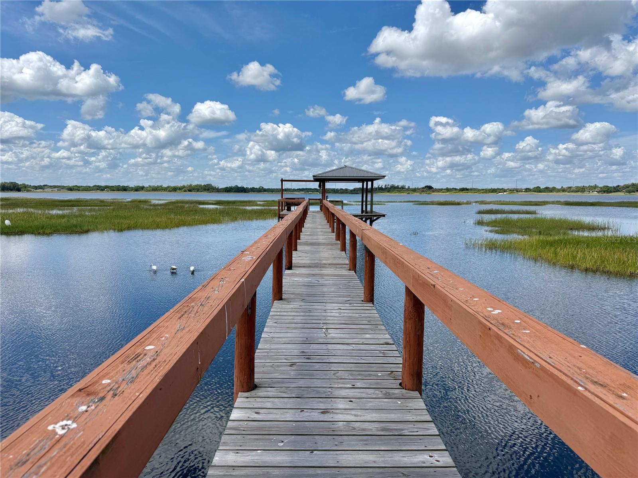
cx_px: 319
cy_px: 239
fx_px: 442
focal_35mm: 24
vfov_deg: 56.8
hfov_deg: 71.6
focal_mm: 6.76
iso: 80
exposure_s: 1/7353
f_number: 1.78
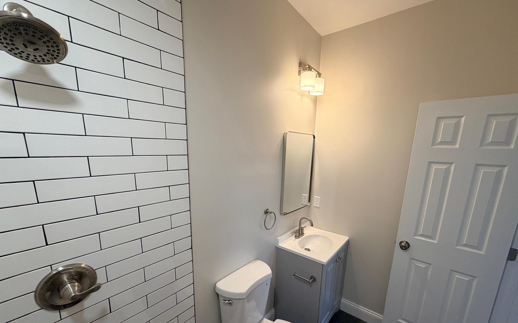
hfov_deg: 101.5
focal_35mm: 15
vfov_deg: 74.1
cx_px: 259
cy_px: 191
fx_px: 212
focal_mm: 2.22
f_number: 2.2
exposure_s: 1/120
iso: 200
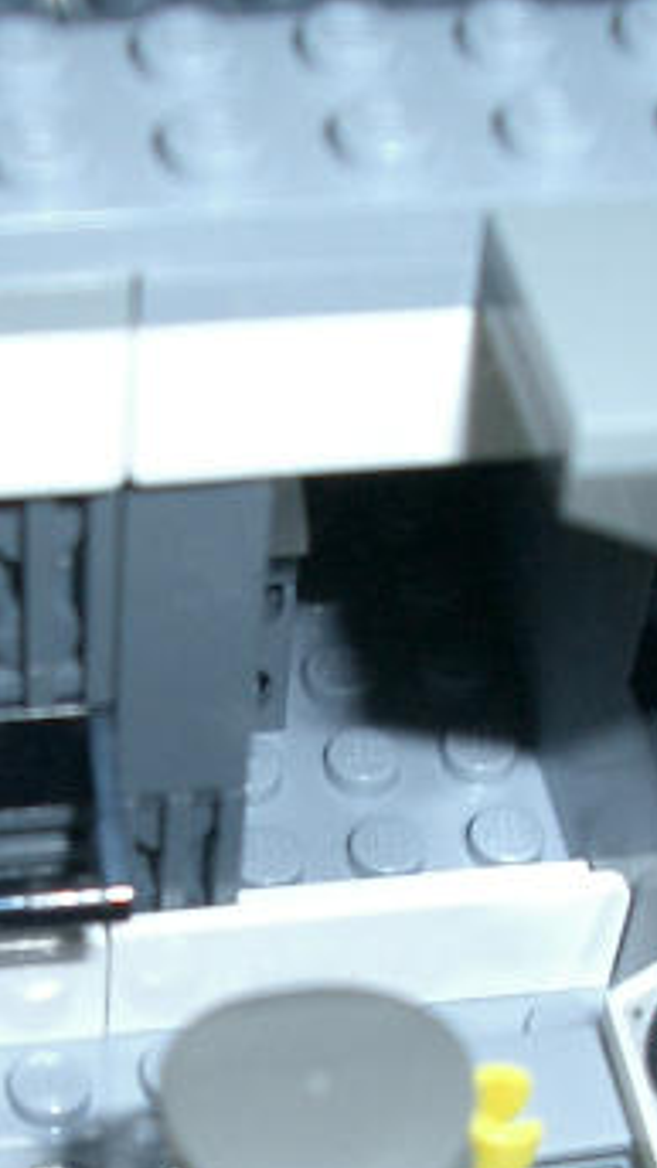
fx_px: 2756
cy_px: 1011
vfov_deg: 23.4
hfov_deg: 13.5
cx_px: 160
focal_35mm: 89
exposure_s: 1/40
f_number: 2.6
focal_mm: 5.8
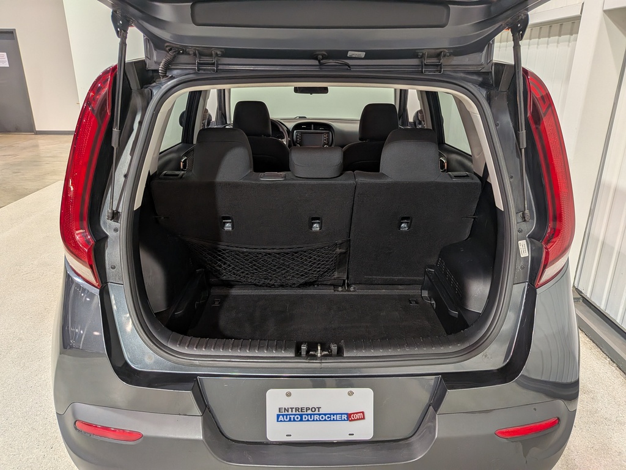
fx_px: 434
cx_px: 313
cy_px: 235
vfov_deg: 56.8
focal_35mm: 24
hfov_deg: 71.6
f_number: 1.7
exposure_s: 1/76.4
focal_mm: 4.53
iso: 27
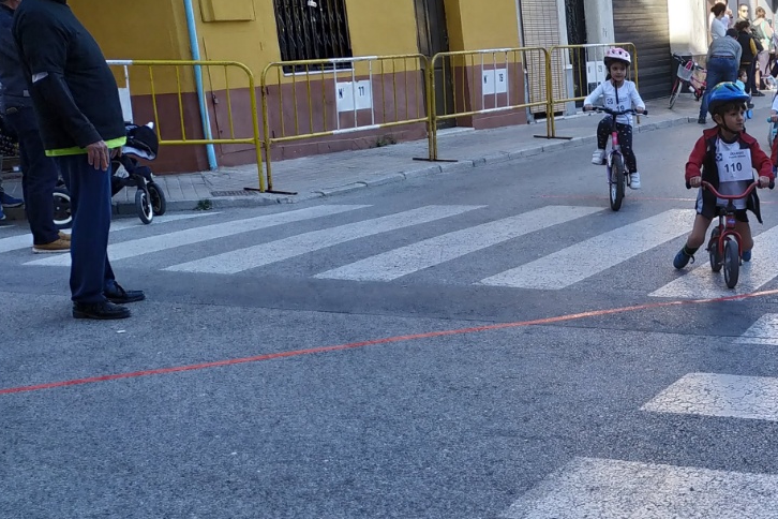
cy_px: 390
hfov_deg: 32.9
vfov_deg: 24.3
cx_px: 798
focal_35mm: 55
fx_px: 1189
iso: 250
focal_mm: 3.94
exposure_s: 1/792
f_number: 1.9
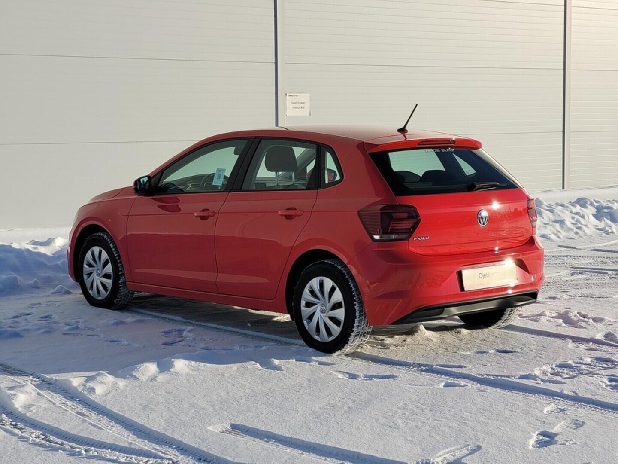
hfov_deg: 25.7
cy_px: 232
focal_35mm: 76
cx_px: 309
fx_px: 1357
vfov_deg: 19.4
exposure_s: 1/1325
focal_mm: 7.12
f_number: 2.4
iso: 25
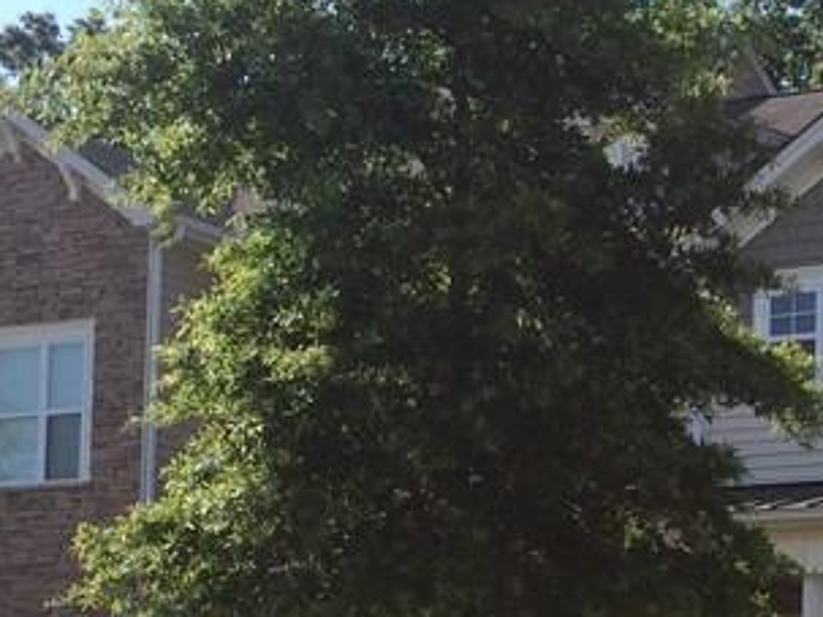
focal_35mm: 98
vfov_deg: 14.7
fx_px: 2329
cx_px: 799
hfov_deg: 19.5
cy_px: 663
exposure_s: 1/1953
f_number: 2.2
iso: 32
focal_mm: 4.15
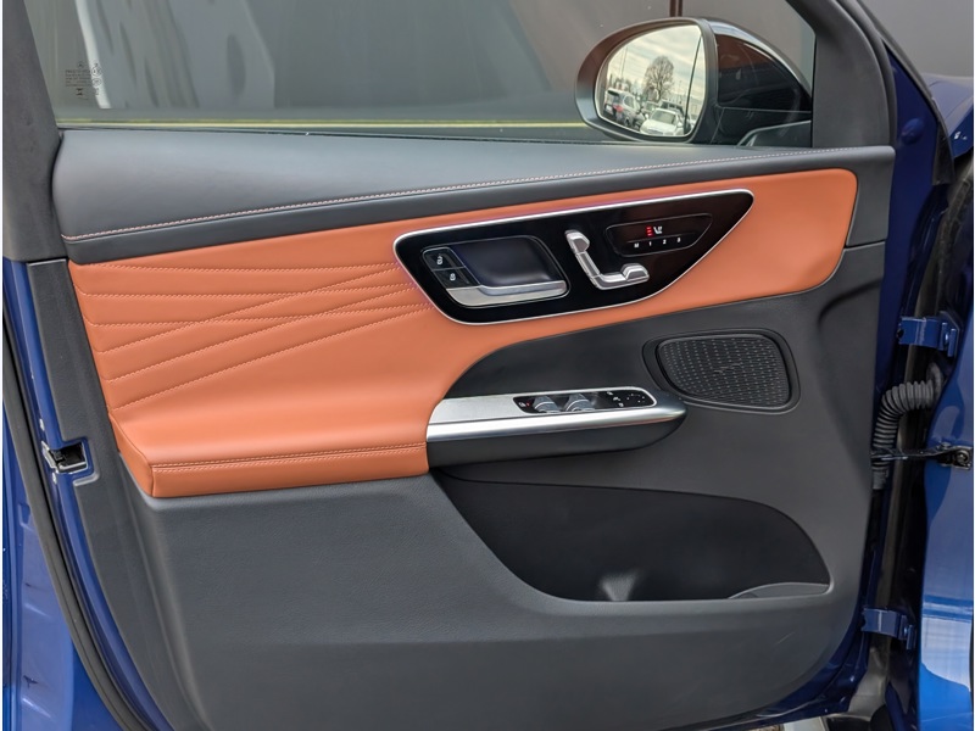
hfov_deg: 38.9
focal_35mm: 49
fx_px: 1380
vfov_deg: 29.7
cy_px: 366
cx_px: 488
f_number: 1.68
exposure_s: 1/313
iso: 155
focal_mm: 6.9
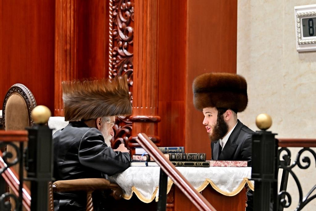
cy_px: 106
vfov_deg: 7.6
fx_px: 1579
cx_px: 158
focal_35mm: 180
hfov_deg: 11.4
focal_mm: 120
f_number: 2.8
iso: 200
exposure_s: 1/200
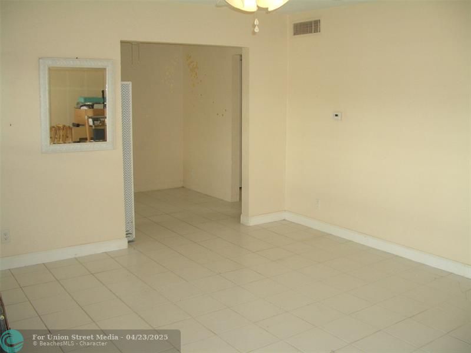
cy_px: 176
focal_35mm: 35
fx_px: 476
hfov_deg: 52.6
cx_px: 236
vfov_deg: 40.7
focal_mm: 5.8
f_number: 2.6
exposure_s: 1/60
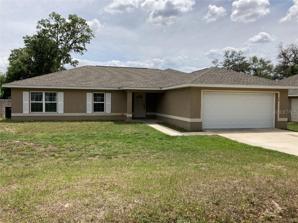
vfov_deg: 49.7
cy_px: 112
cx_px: 149
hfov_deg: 63.4
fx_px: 241
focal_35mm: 28
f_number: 1.8
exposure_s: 1/3436
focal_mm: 3.99
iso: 20
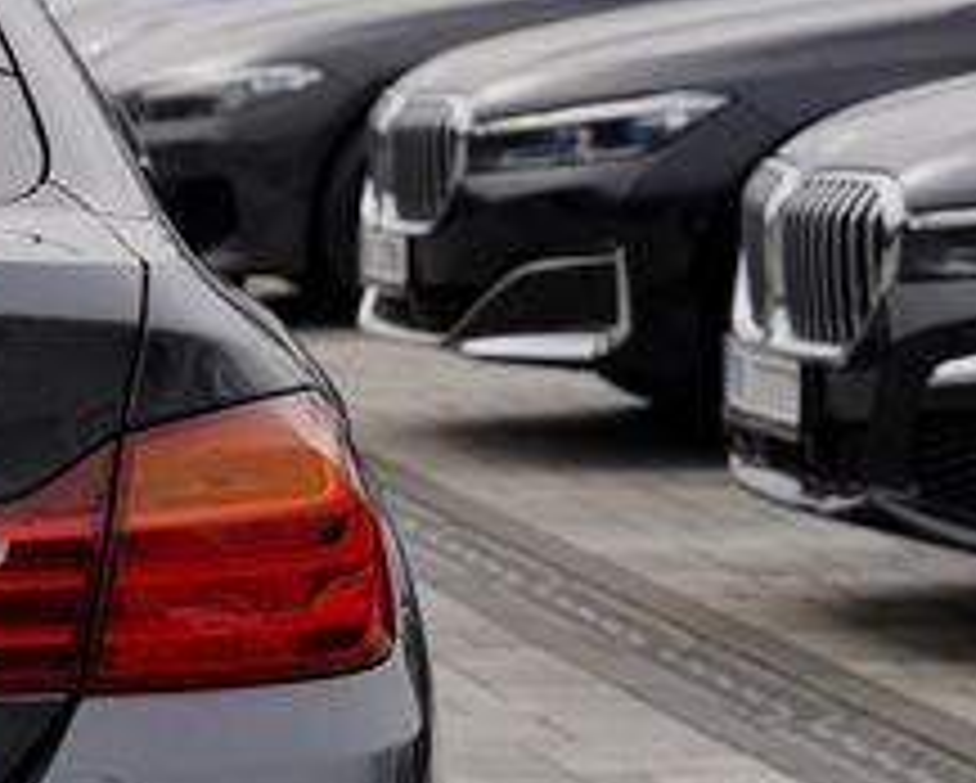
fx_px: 6910
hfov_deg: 7.8
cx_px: -787
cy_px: 628
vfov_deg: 6.5
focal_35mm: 239
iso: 100
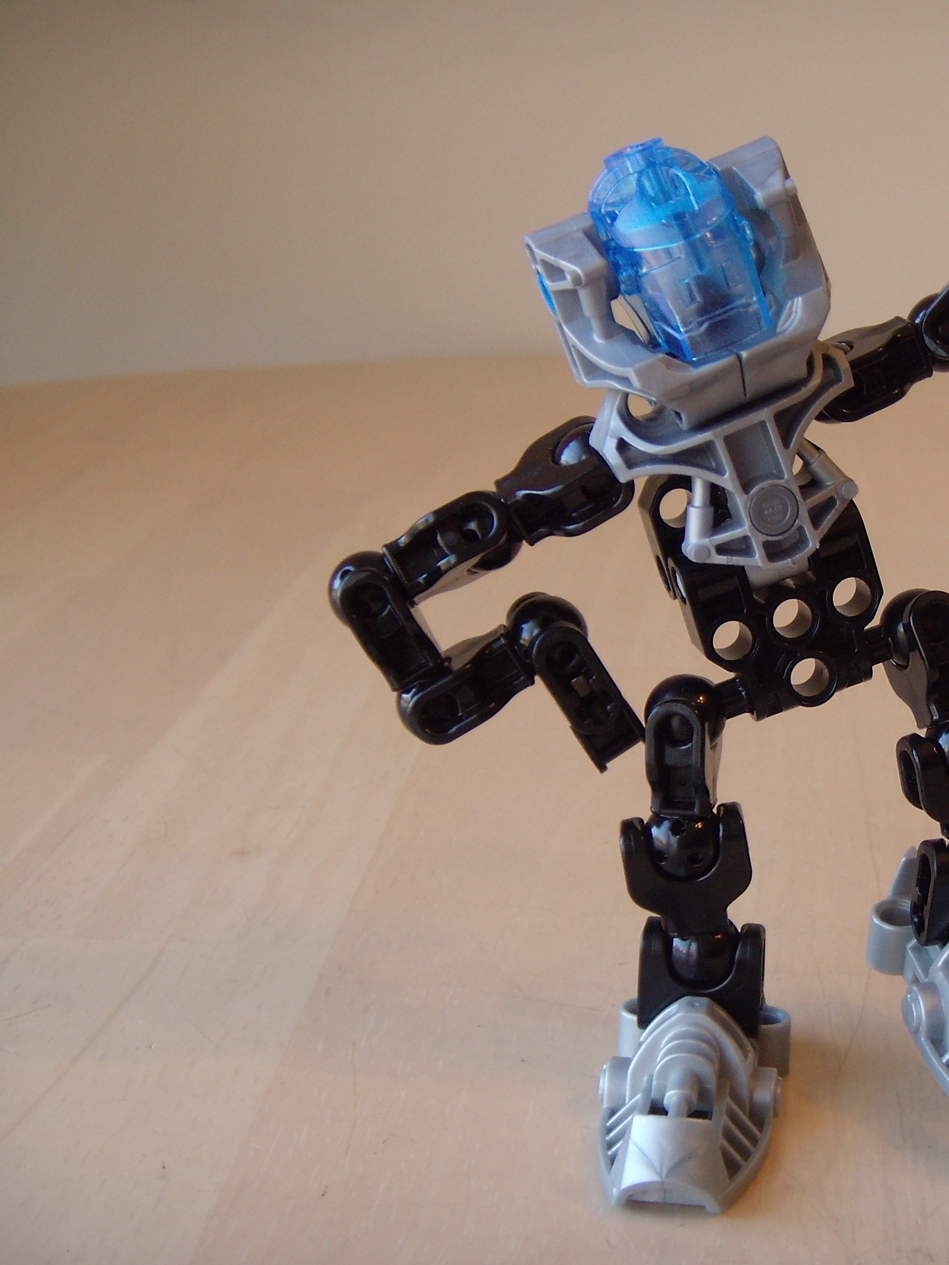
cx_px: 759
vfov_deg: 32.7
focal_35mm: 59
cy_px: 631
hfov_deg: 24.4
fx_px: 2157
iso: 82
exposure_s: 1/30.3
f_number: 3.6
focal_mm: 7.2
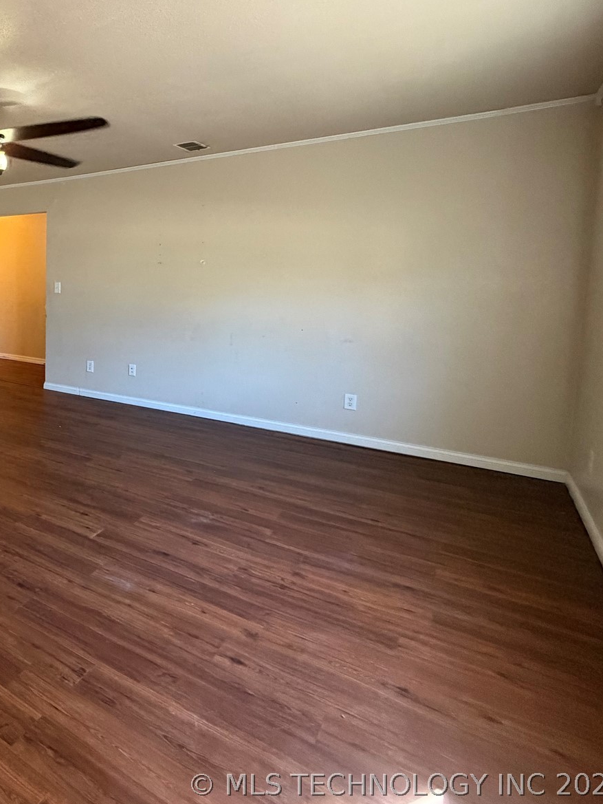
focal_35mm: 23
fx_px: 534
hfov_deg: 46.8
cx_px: -27
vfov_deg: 72.9
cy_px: 312
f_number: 2.2
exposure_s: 1/60
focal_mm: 2.22
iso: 500
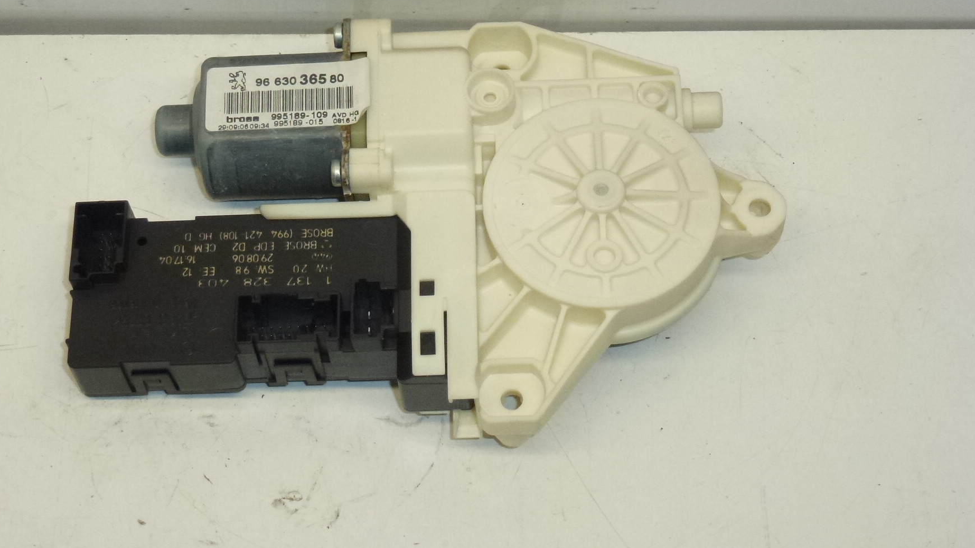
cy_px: 184
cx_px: 412
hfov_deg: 28.9
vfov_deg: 16.5
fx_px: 1887
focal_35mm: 73
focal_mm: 10.1
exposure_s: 1/320
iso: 400
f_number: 4.4
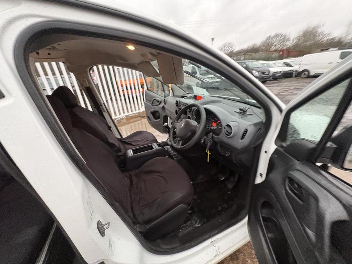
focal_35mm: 14
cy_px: 132
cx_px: 176
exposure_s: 1/60
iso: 640
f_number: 2.2
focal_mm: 2.22
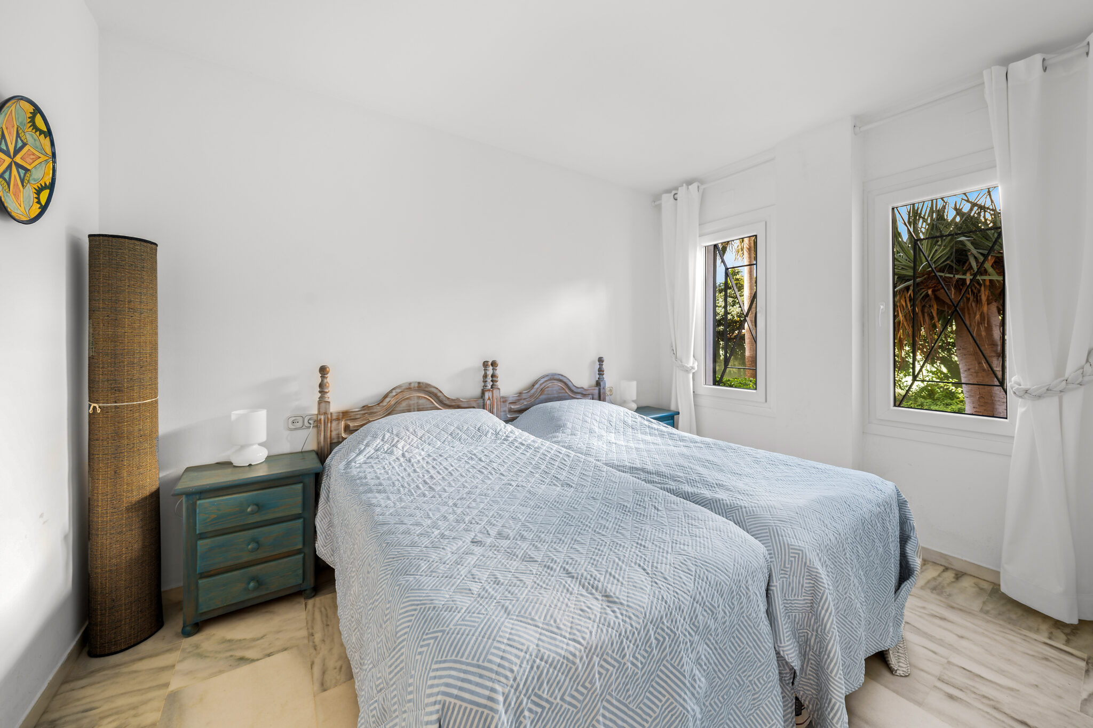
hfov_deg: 108.3
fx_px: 395
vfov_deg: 85.4
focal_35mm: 13
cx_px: 546
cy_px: 364
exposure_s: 2
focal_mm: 13
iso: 100
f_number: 8
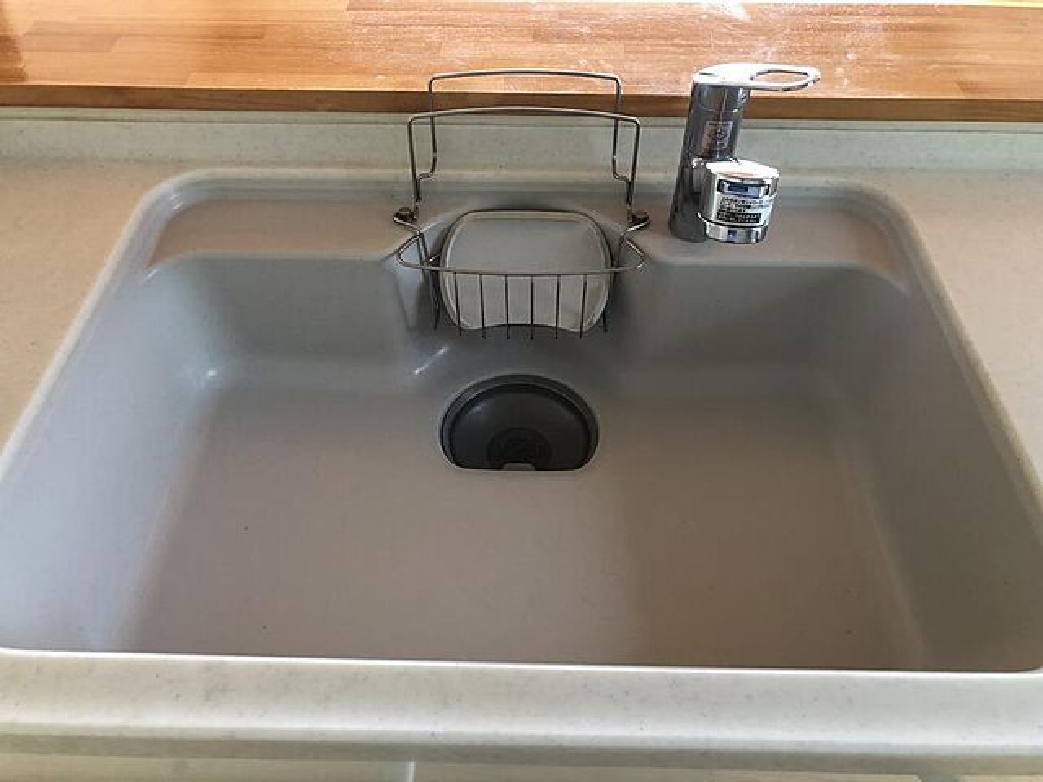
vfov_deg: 49.7
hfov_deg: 63.4
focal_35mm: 28
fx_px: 844
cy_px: 391
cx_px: 522
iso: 40
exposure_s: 1/20
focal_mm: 3.99
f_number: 1.8
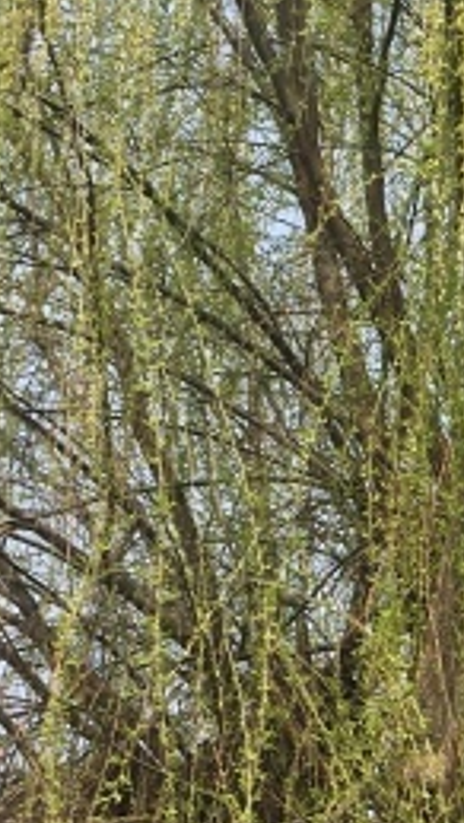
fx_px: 2730
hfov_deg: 9.3
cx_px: 833
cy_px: 925
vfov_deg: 16.6
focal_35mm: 125
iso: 25
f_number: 2.2
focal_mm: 4.15
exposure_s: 1/1350
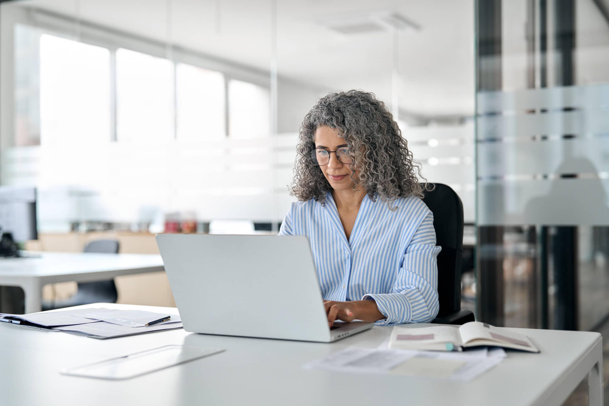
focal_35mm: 50
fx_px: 846
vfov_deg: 27.0
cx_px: 304
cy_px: 203
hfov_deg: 39.6
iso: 320
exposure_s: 1/250
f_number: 1.8
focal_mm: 50
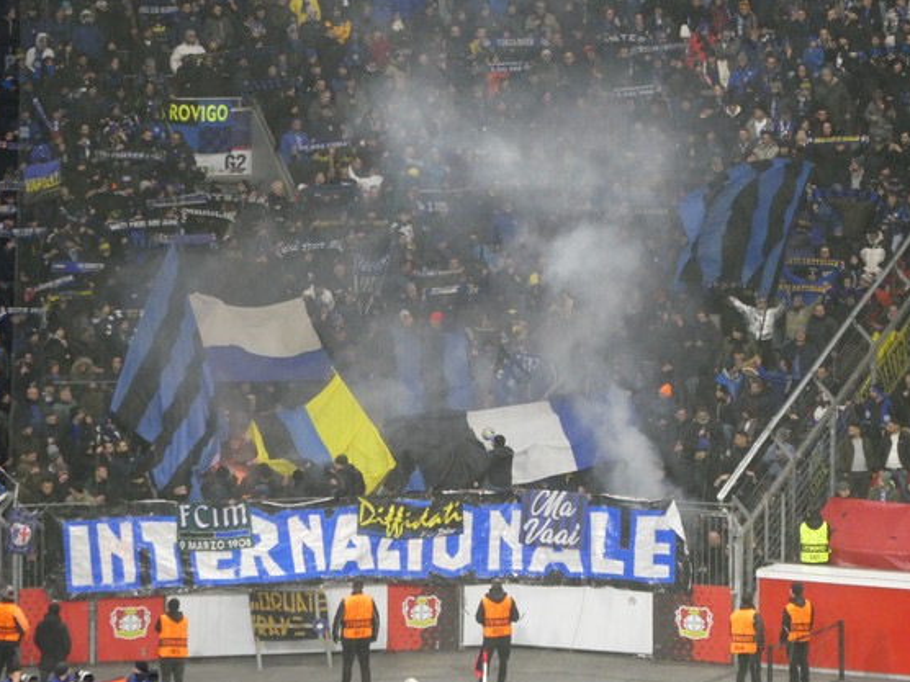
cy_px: 379
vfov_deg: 5.2
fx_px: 7571
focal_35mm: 288
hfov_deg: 6.9
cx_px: 399
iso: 800
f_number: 5.6
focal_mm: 44.8
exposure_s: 1/80
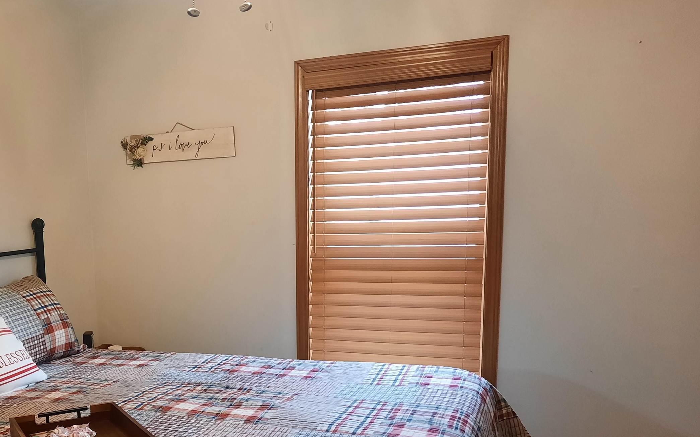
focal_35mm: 39
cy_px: 321
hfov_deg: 48.7
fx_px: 744
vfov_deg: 32.2
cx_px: 187
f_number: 2
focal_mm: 4.6
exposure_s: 1/40
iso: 320
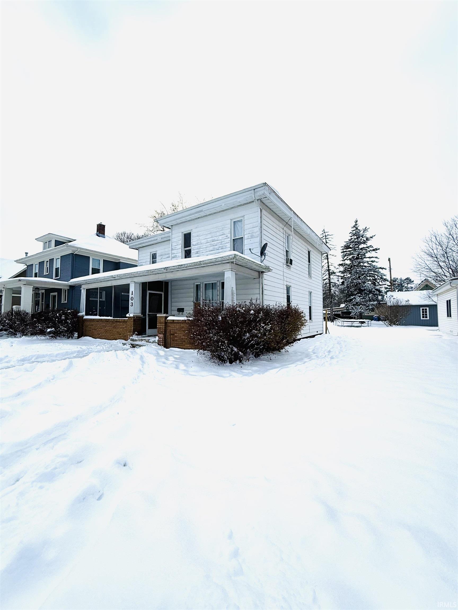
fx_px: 247
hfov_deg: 85.7
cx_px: 229
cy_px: 305
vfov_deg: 102.1
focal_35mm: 14
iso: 50
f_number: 2.2
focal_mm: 2.22
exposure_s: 1/631
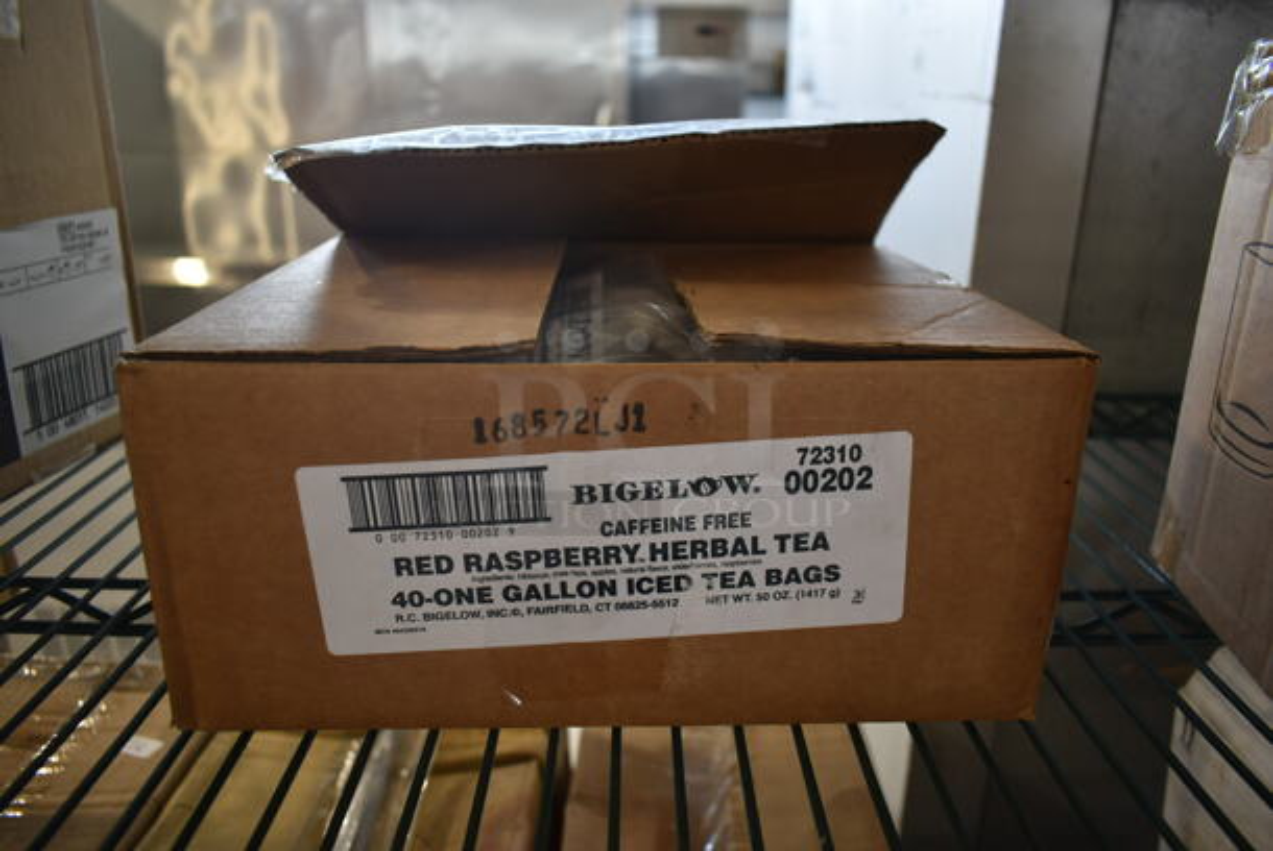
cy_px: 426
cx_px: 636
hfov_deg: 67.3
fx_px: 956
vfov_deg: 48.0
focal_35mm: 27
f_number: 3.5
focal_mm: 18
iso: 320
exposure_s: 1/30
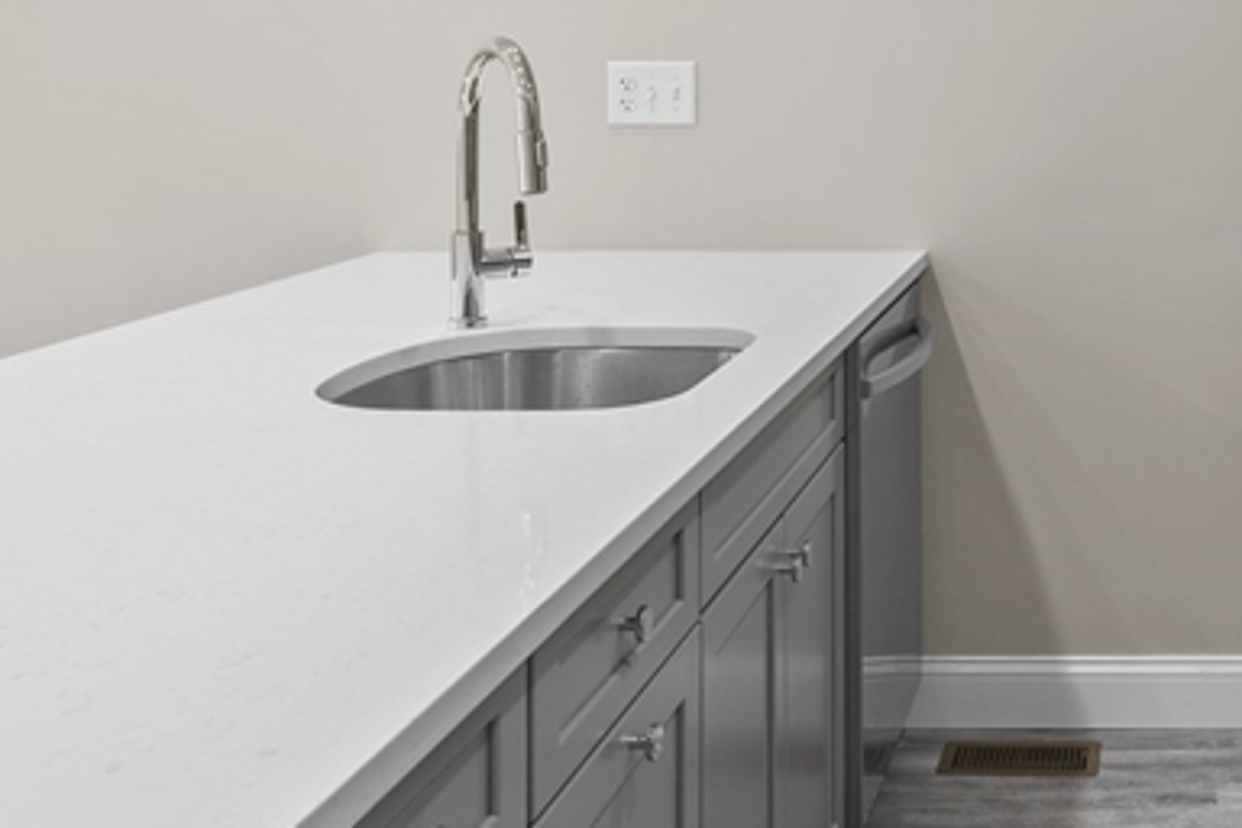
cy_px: 15
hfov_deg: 37.7
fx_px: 1656
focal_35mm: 48
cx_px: 1171
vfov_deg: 26.7
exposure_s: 1/4
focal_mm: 18
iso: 320
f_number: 7.1
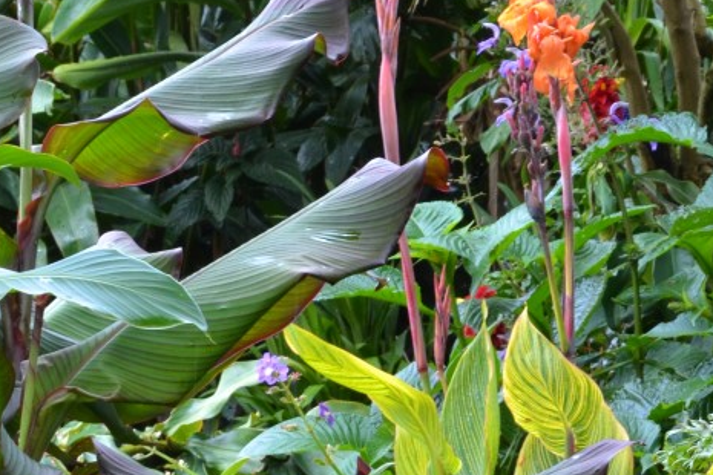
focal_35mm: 197
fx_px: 3901
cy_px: 734
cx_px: 534
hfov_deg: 10.4
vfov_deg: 6.9
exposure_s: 1/50
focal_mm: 48
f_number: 14
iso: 400
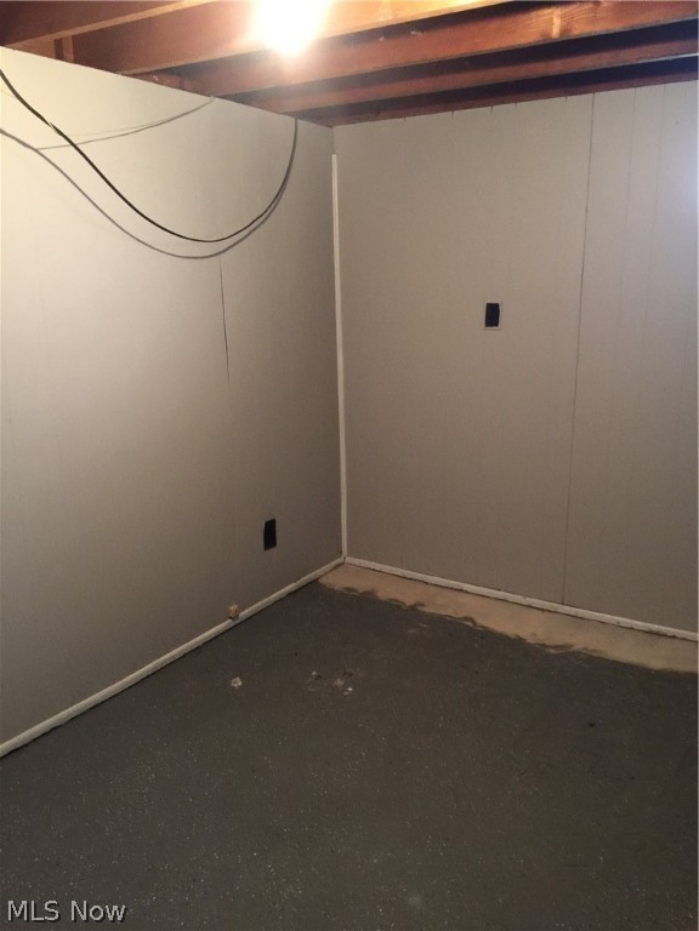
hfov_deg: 48.2
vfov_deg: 61.7
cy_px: 466
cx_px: 350
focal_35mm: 29
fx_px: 781
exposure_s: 1/4
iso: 80
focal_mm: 4.15
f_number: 2.2
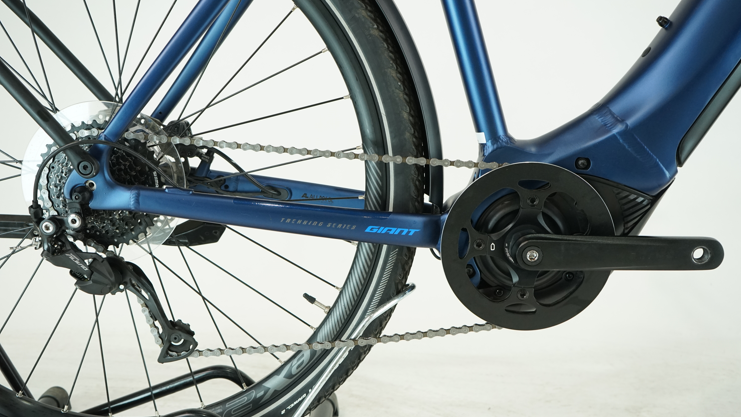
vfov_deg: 30.4
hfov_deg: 51.6
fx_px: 766
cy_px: 207
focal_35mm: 39
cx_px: 372
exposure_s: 1/200
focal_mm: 37
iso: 1600
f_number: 5.6
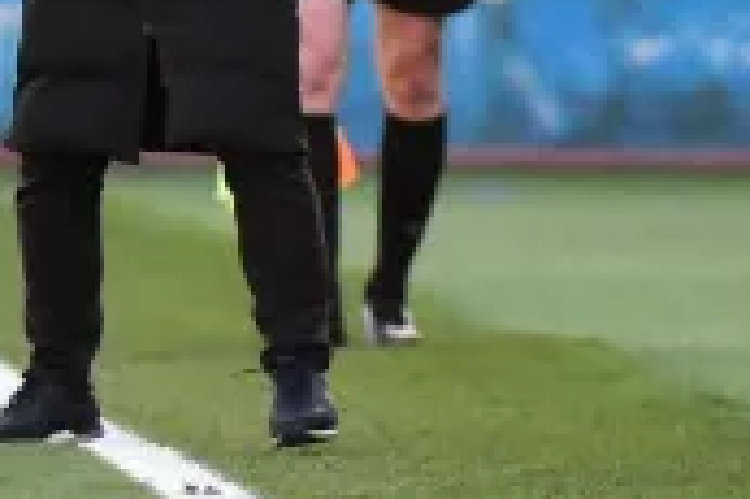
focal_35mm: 1081
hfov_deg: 1.9
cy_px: -243
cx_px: 256
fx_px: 22499
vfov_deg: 1.3
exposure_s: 1/1000
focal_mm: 340
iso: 2500
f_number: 5
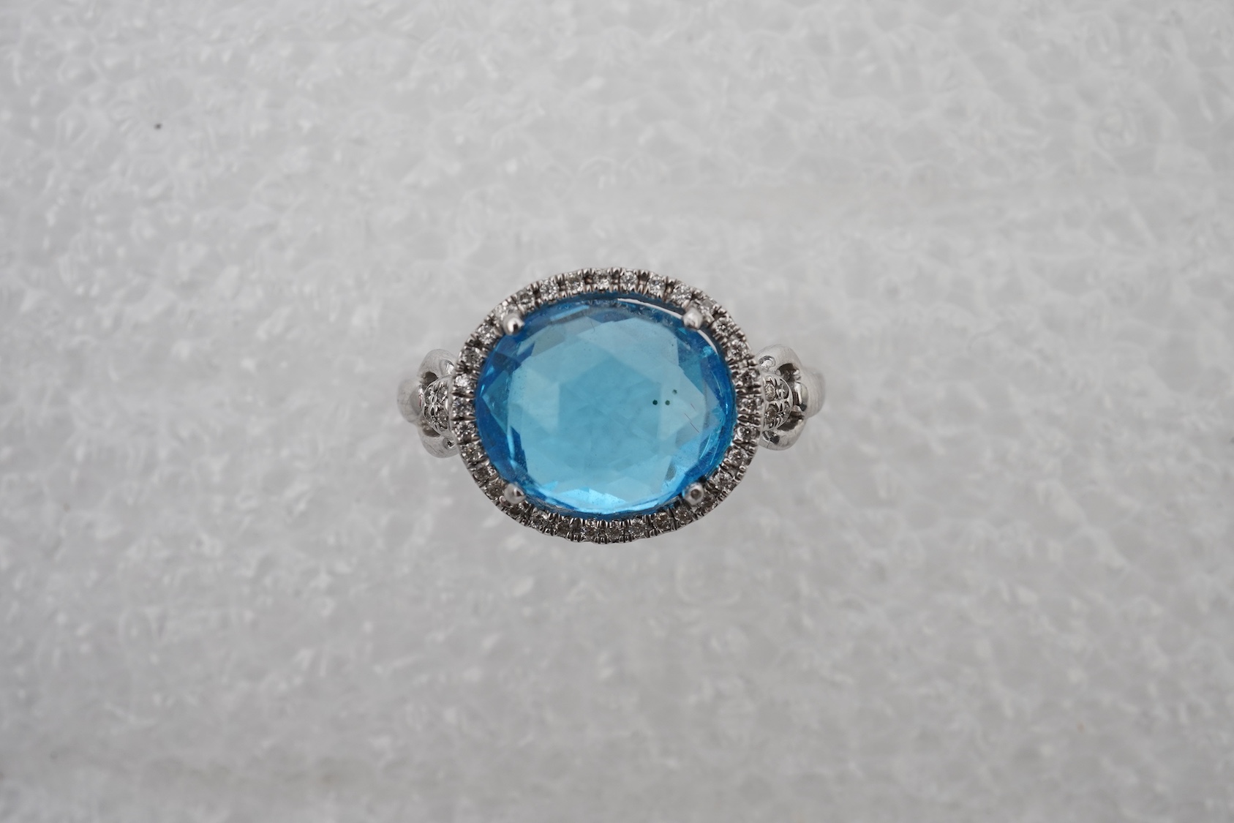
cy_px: 412
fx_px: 1543
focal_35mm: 45
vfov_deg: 29.9
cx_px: 617
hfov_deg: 43.6
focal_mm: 30
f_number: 16
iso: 400
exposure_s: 1/125
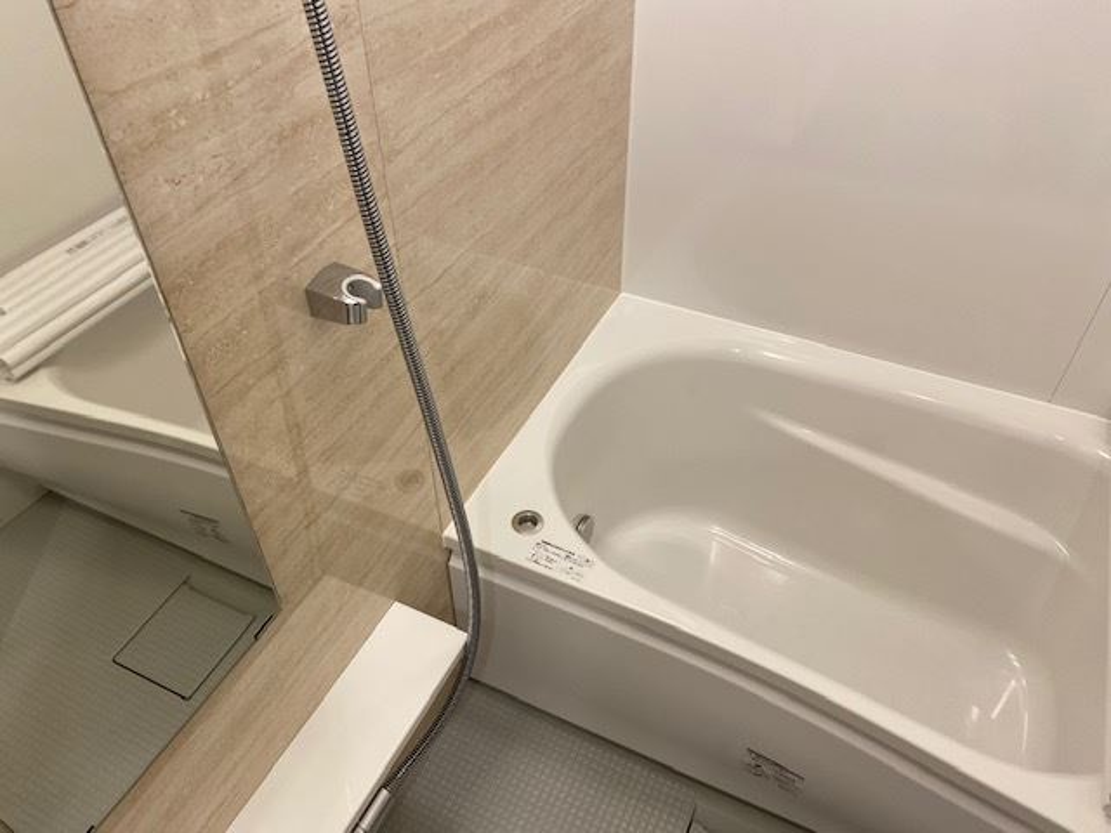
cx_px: 556
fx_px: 834
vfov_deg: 53.1
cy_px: 416
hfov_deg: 67.3
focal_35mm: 26
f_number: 1.8
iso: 125
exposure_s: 1/100
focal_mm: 4.25
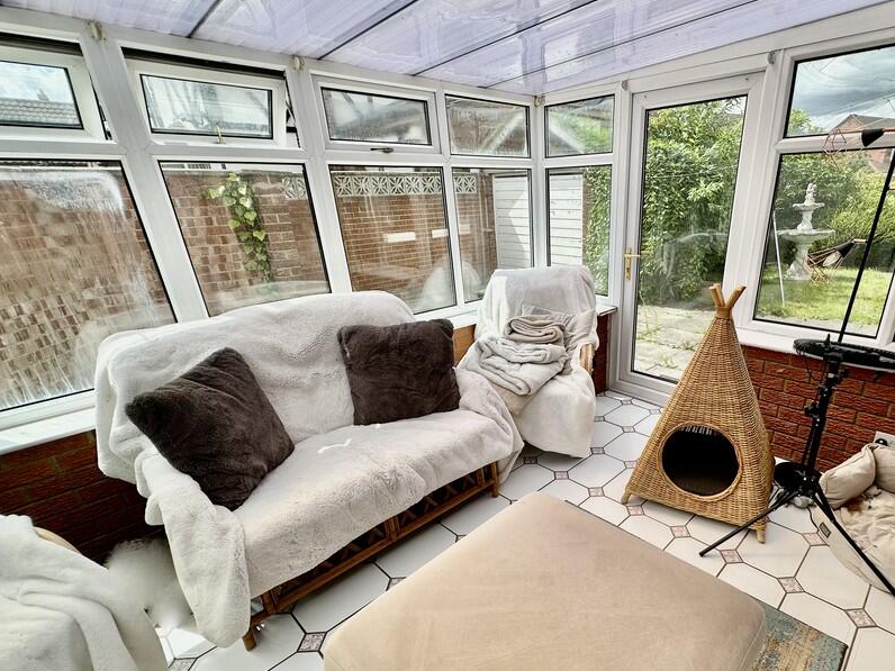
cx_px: 550
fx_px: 465
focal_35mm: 18
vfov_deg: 71.0
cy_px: 397
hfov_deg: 86.3
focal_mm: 2.22
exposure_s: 1/1033
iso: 40
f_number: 2.2
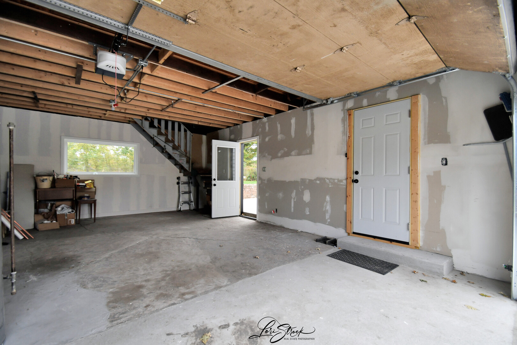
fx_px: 215
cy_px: 172
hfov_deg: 100.4
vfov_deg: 77.3
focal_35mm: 15
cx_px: 258
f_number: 8
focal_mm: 10
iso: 400
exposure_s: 1/320
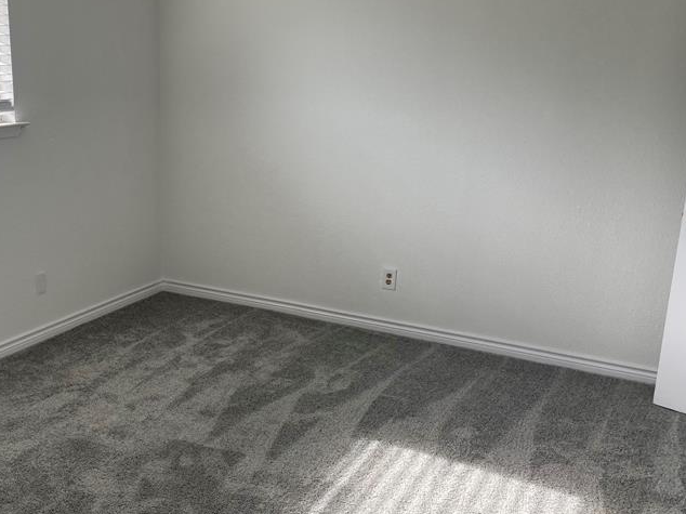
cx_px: 247
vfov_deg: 34.3
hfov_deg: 44.3
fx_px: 832
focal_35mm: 42
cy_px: 284
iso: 32
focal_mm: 4.2
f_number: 1.6
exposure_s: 1/237
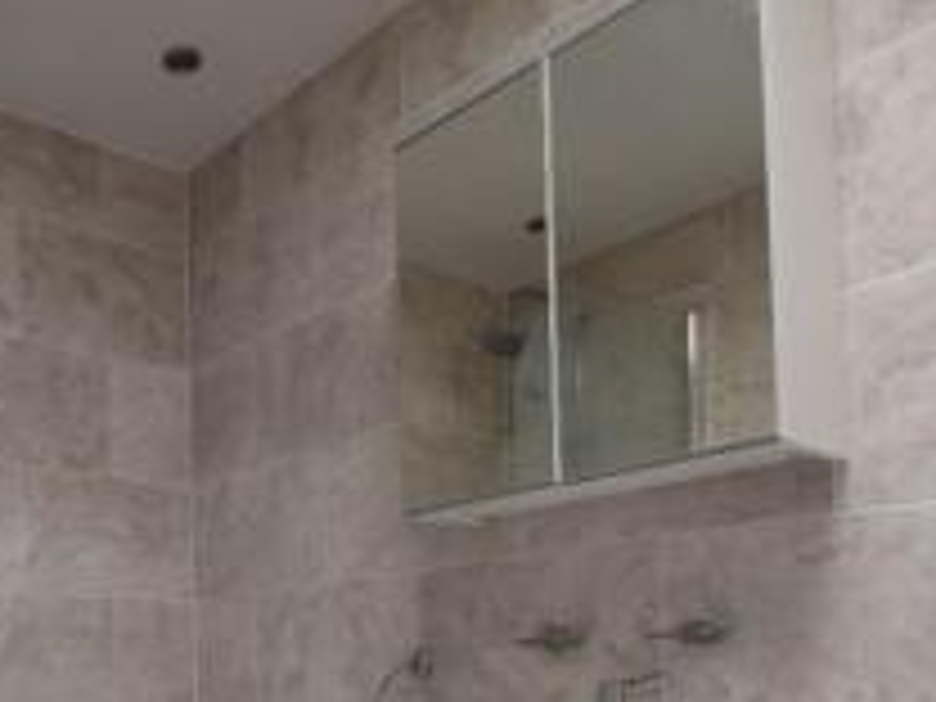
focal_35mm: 33
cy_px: 704
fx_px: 892
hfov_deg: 51.6
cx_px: 176
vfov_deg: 38.1
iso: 400
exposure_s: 1/80
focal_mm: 10
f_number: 4.5
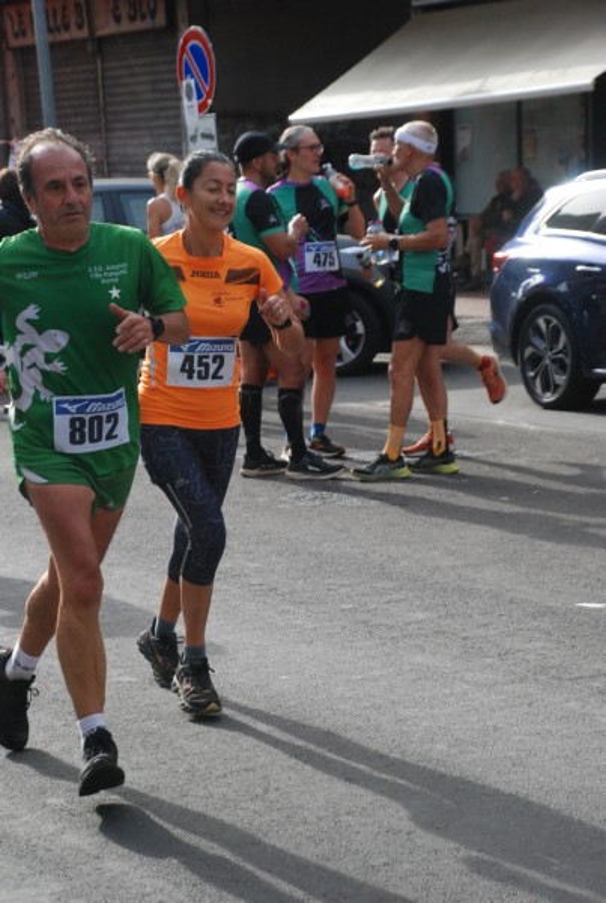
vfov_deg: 19.4
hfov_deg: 13.1
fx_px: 2637
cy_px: 452
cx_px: 303
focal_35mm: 105
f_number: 5.6
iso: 1000
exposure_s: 1/1250
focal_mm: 70
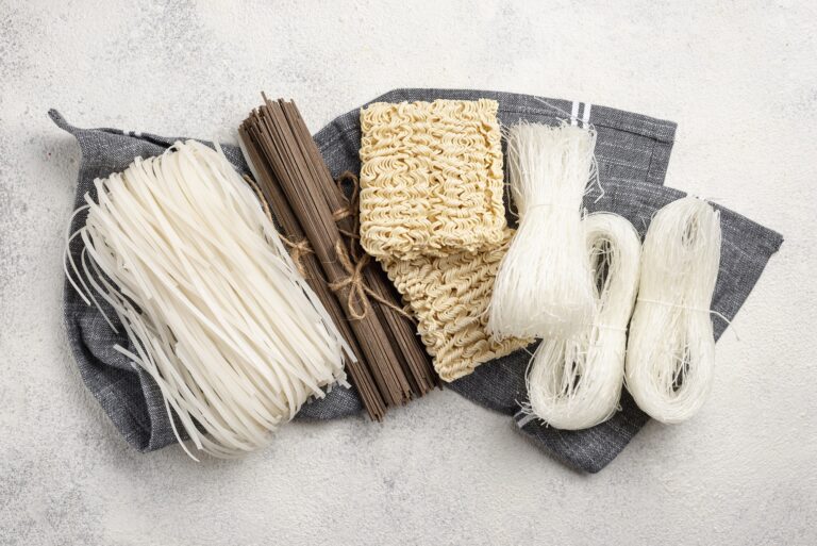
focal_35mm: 50
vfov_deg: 27.0
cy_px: 273
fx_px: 1135
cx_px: 408
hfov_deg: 39.6
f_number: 9
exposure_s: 1/125
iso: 100
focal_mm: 50
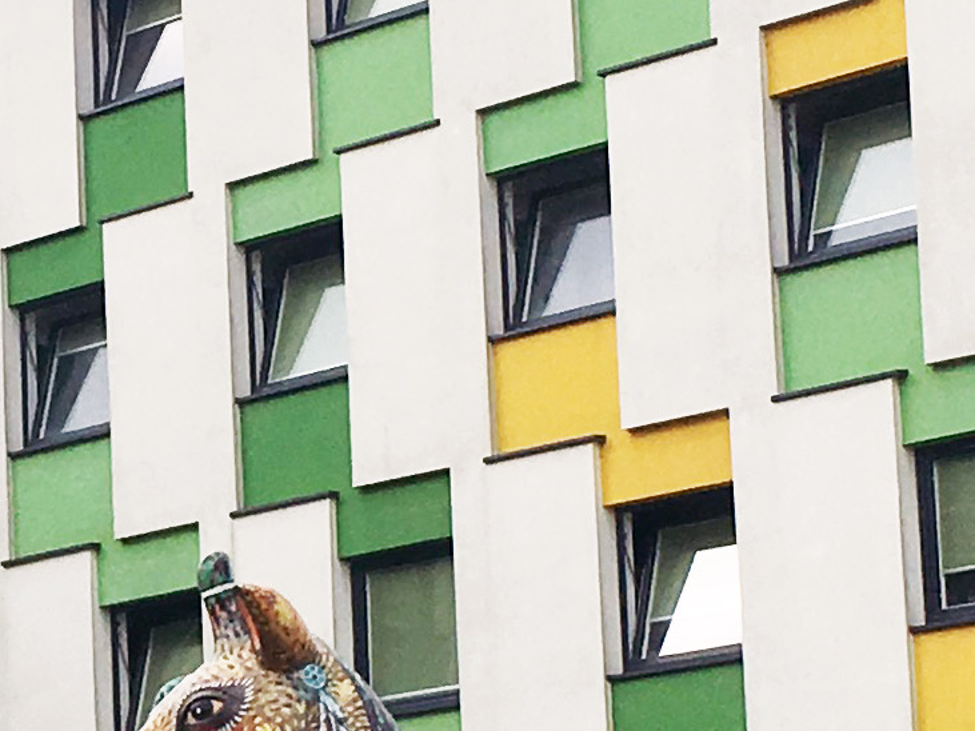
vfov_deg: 9.2
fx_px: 4506
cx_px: -119
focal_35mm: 160
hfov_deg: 12.1
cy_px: 690
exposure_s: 1/1923
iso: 25
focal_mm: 4.15
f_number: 2.2
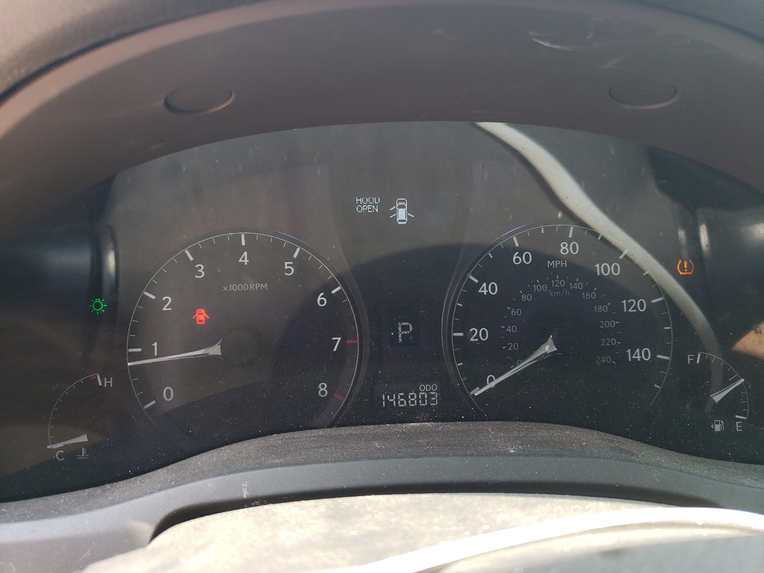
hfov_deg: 67.3
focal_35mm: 26
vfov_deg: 53.1
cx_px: 382
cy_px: 286
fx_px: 574
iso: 50
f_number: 1.5
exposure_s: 1/145
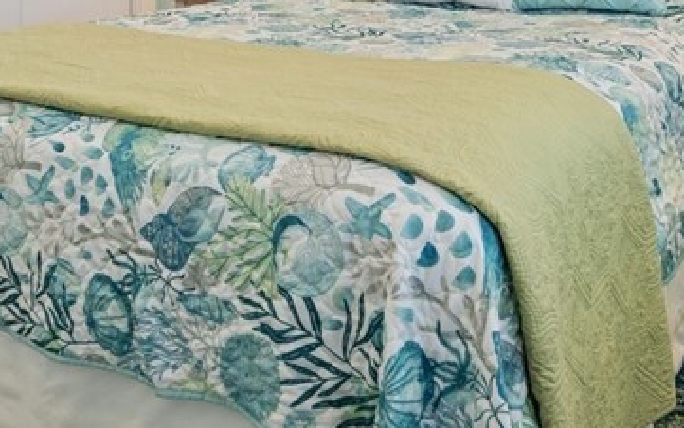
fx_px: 914
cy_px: -124
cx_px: 356
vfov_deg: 23.4
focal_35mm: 49
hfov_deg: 41.0
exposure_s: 1/25
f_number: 8
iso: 200
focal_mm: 16
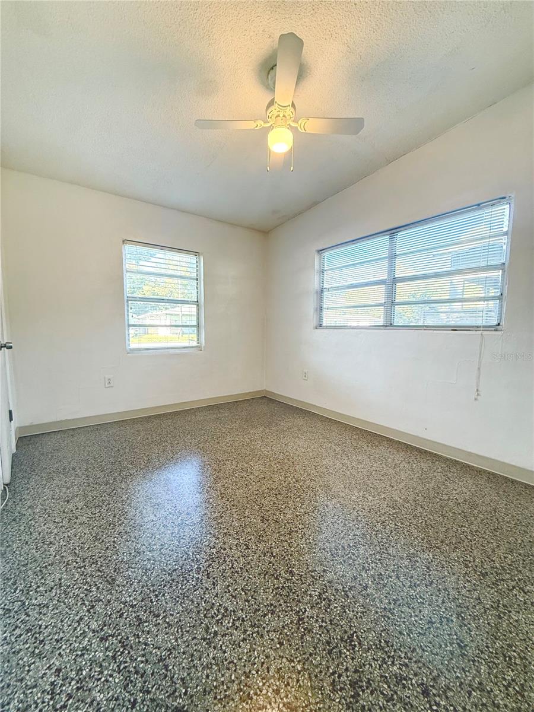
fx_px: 288
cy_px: 356
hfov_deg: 85.7
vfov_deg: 102.1
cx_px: 267
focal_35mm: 14
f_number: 2.2
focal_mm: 2.22
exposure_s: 1/120
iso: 400
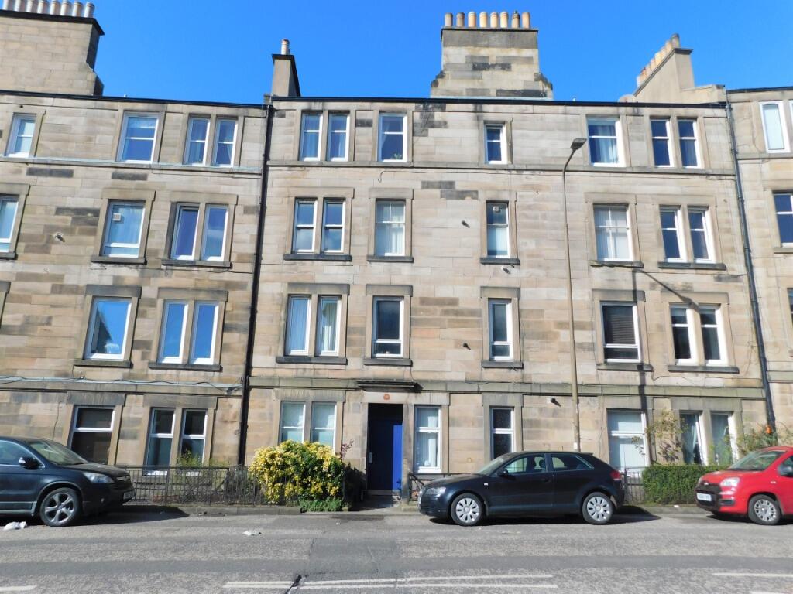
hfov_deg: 71.6
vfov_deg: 56.8
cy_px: 297
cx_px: 396
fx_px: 550
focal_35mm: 24
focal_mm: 4.1
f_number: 6
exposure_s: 1/400
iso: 125
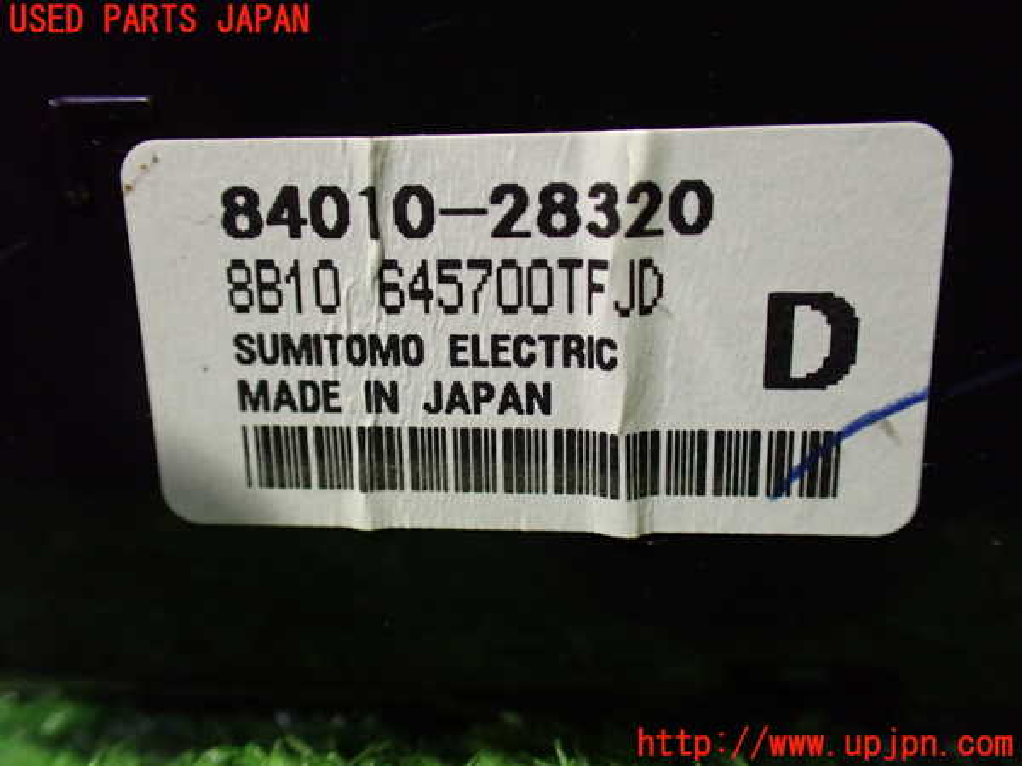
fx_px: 886
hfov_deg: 60.0
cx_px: 511
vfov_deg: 46.8
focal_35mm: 30
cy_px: 383
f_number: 2.3
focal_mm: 5.4
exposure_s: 1/30
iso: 1000
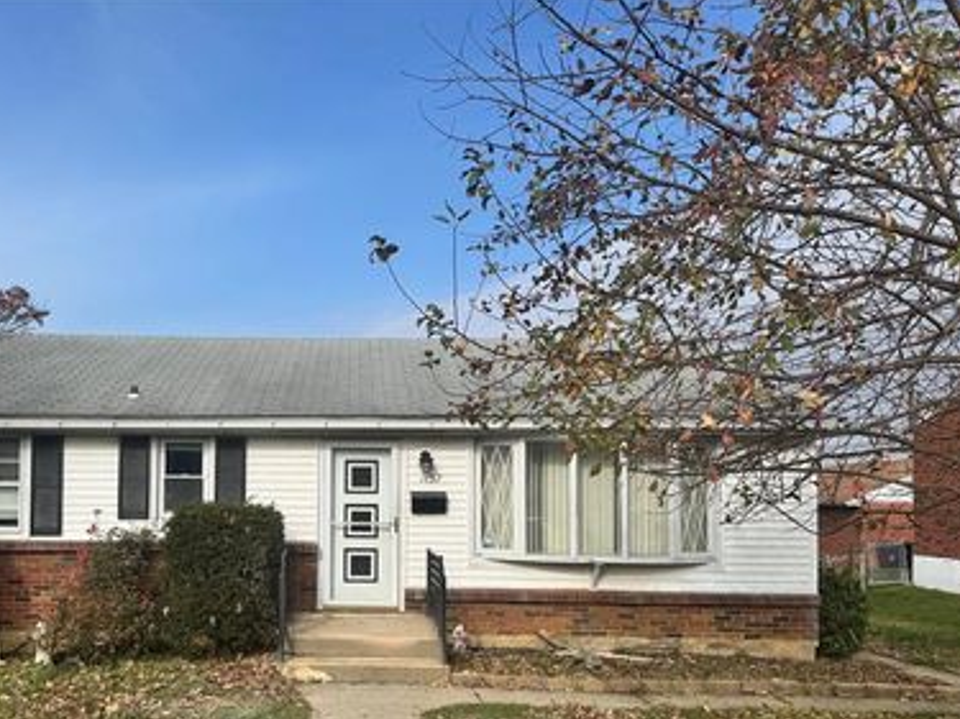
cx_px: 328
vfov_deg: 43.6
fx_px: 887
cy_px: 472
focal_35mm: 32
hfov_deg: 55.8
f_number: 1.78
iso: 80
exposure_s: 1/5348
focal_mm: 6.76
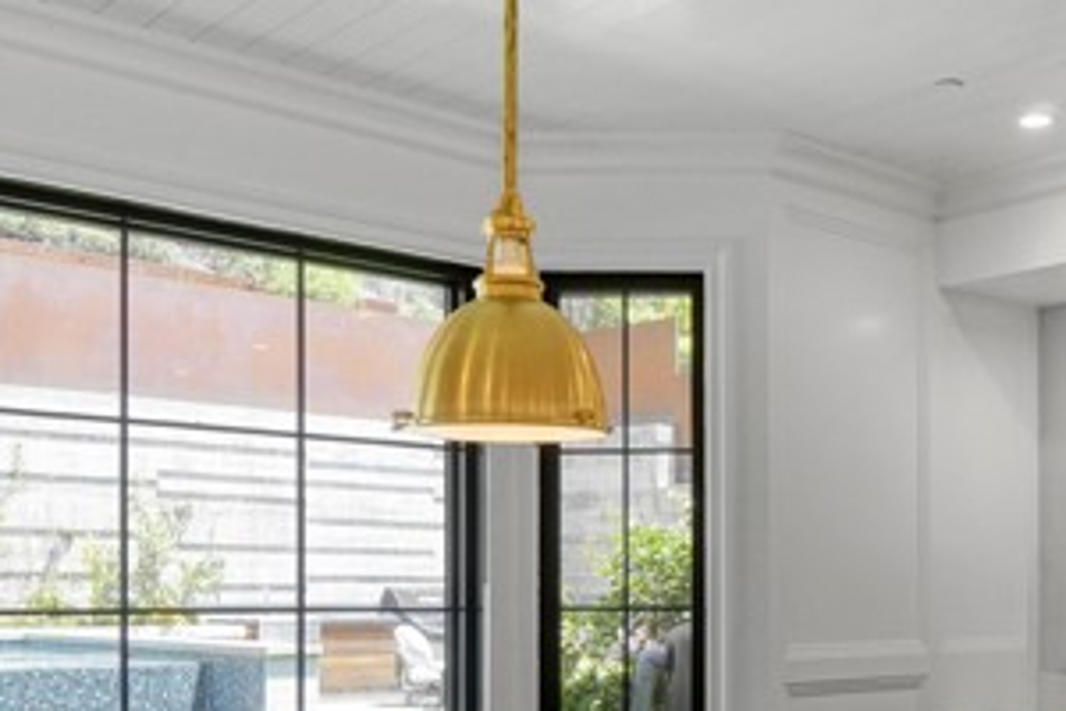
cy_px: 603
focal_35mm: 48
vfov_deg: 27.3
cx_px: 707
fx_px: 1423
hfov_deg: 40.6
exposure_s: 1/30
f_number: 10
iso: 2000
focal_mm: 15
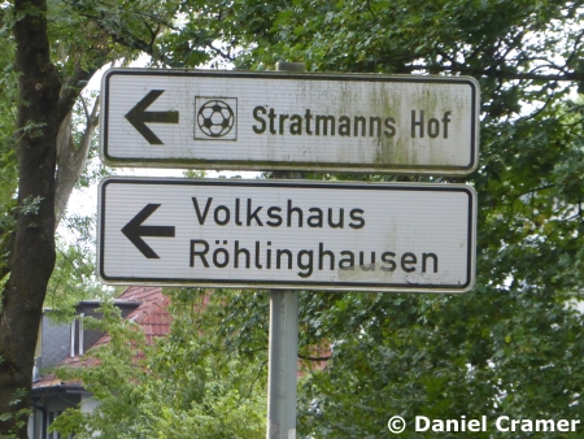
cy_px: 220
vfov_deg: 4.0
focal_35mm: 373
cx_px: 292
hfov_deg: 5.3
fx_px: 6296
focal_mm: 66.8
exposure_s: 1/125
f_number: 6
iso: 800
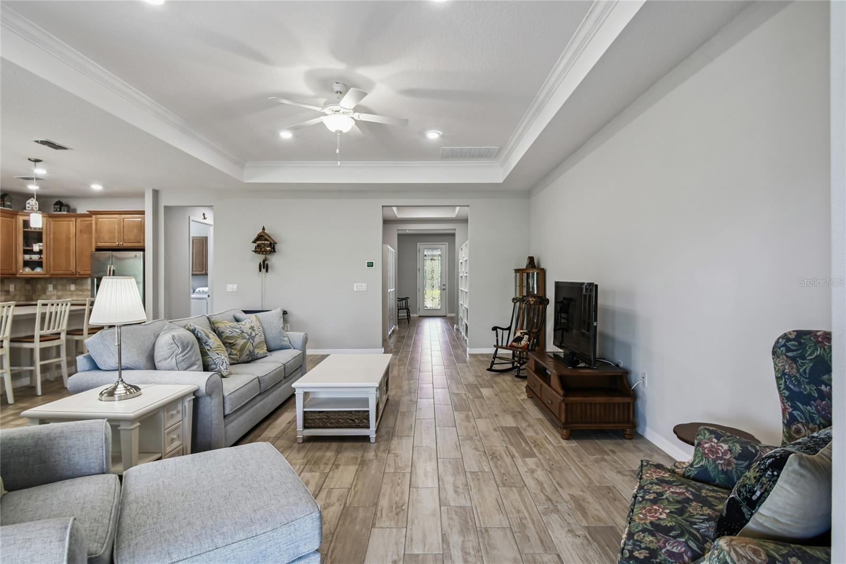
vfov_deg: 77.3
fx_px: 352
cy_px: 282
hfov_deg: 100.4
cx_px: 423
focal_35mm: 15
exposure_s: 1/8
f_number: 7.1
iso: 100
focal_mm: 10
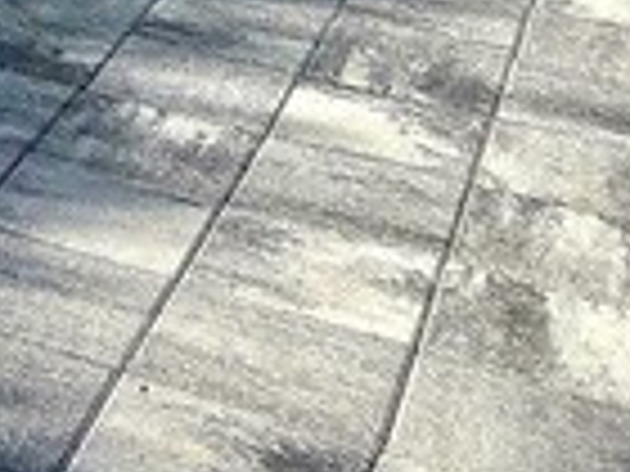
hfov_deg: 15.7
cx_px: -675
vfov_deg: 12.9
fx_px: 1729
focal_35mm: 95
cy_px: -562
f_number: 2.2
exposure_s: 1/5000
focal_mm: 2.2
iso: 50
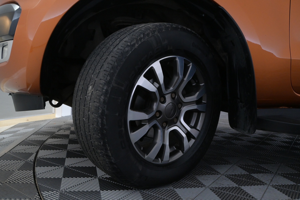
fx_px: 281
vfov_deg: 39.1
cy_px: 100
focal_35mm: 34
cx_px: 150
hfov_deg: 56.1
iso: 2500
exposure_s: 1/125
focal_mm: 22.5
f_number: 5.6
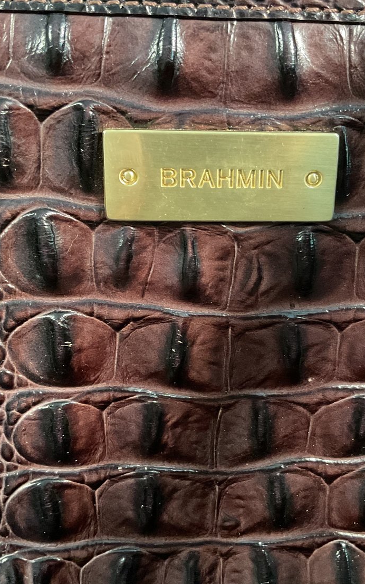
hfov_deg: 30.4
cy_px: 290
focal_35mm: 42
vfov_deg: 47.2
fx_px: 668
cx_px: 231
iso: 500
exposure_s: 1/24
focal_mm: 3
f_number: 1.8
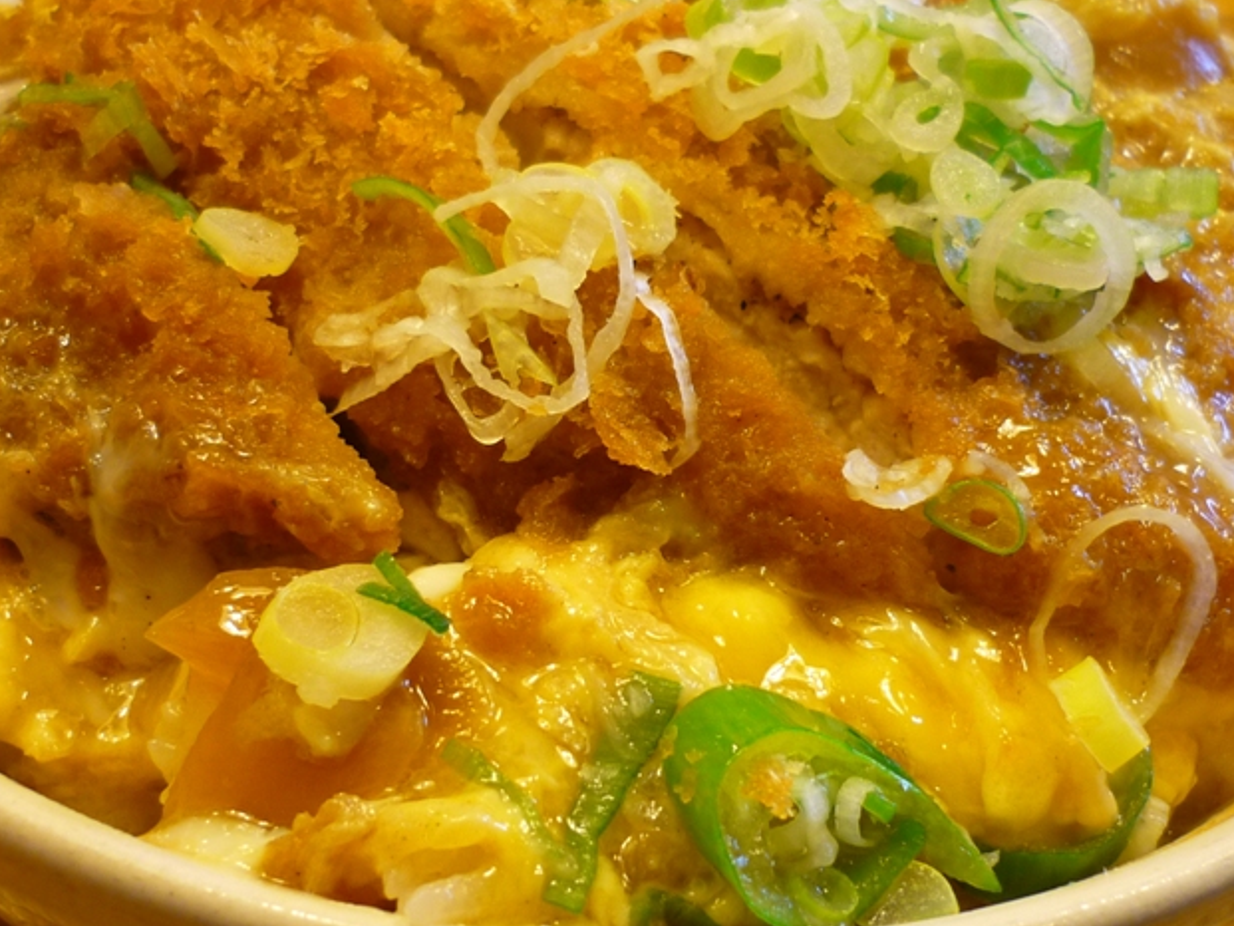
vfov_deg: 28.0
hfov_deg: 36.8
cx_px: 585
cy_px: 427
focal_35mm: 52
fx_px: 1854
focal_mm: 5.5
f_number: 2.8
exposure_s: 1/30
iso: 160
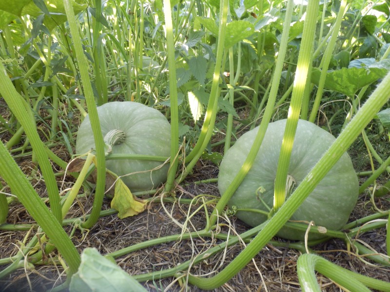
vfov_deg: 56.8
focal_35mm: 24
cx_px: 195
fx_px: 270
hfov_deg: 71.6
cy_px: 146
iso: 80
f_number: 3
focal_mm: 4.2
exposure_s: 1/30
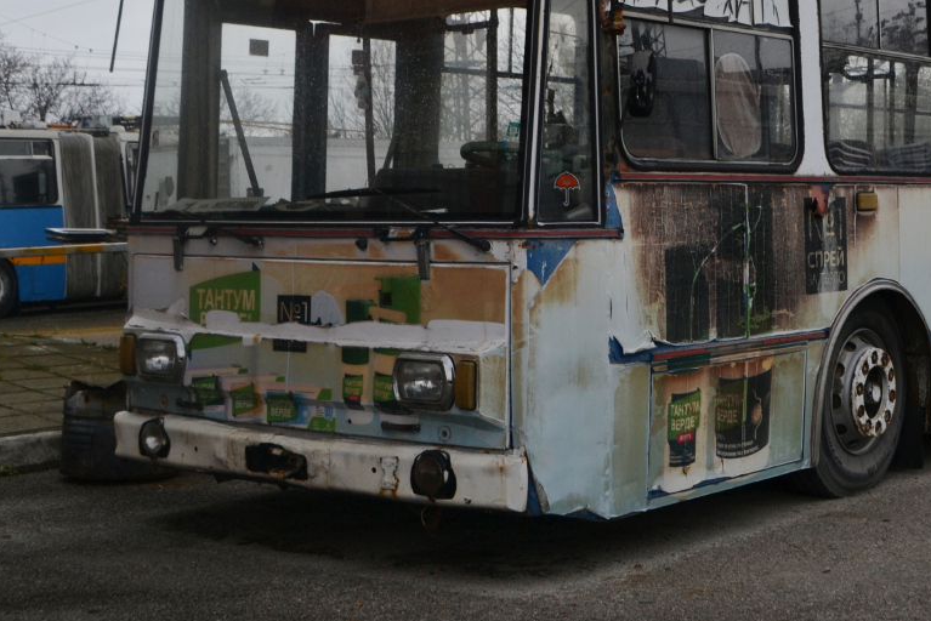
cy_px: 156
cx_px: 686
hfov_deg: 32.3
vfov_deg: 22.1
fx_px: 1578
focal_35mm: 61
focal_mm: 24
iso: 160
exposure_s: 1/125
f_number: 5.6
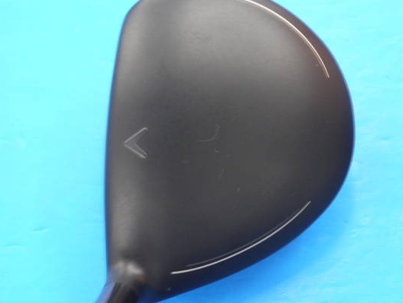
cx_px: 203
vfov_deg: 14.6
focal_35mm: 101
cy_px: 135
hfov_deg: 19.4
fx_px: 1176
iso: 800
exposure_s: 1/40
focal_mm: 42
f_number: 5.6
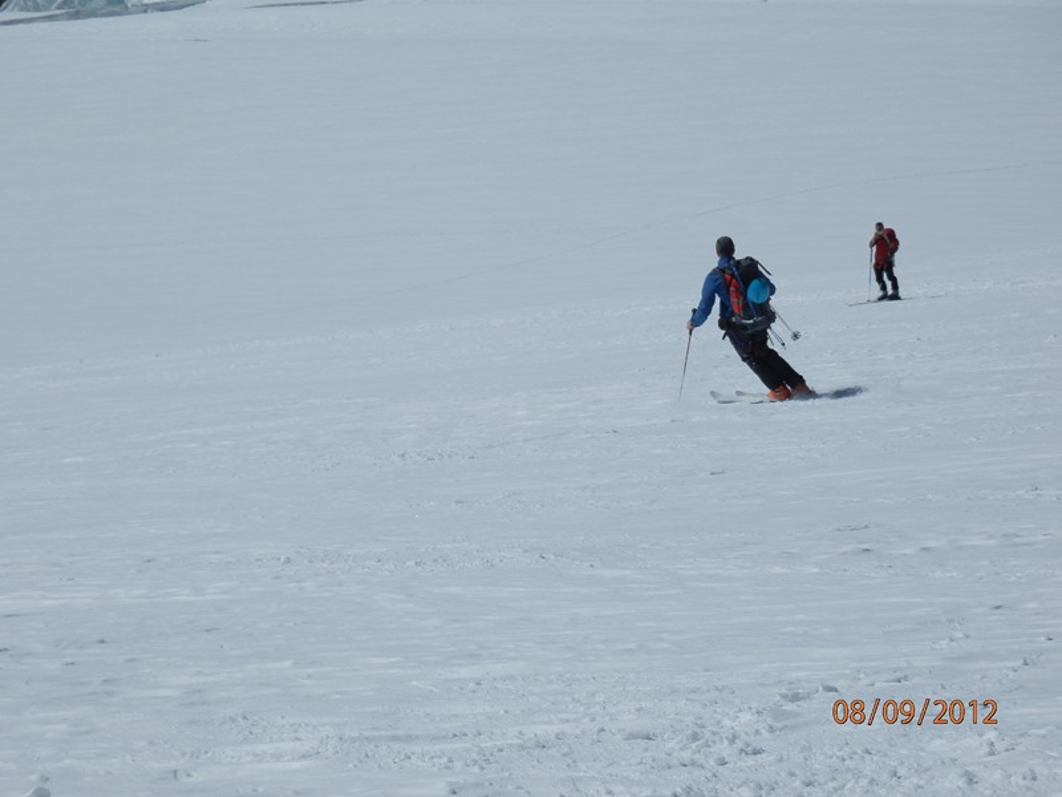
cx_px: 531
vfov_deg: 6.6
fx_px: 6903
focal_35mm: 225
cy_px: 398
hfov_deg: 8.8
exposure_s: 1/250
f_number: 17.2
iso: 80
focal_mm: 40.2
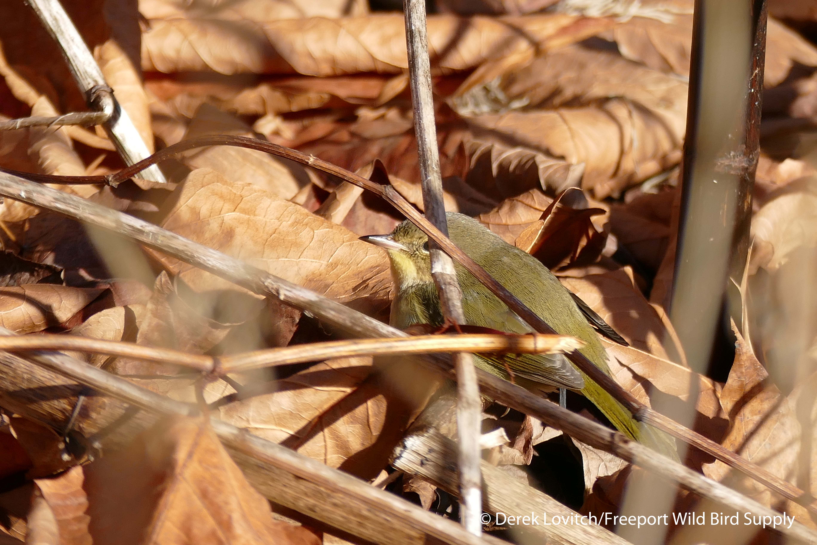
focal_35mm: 650
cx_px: 408
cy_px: 272
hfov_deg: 3.2
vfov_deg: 2.1
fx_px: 14750
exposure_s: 1/640
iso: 125
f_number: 4
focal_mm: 146
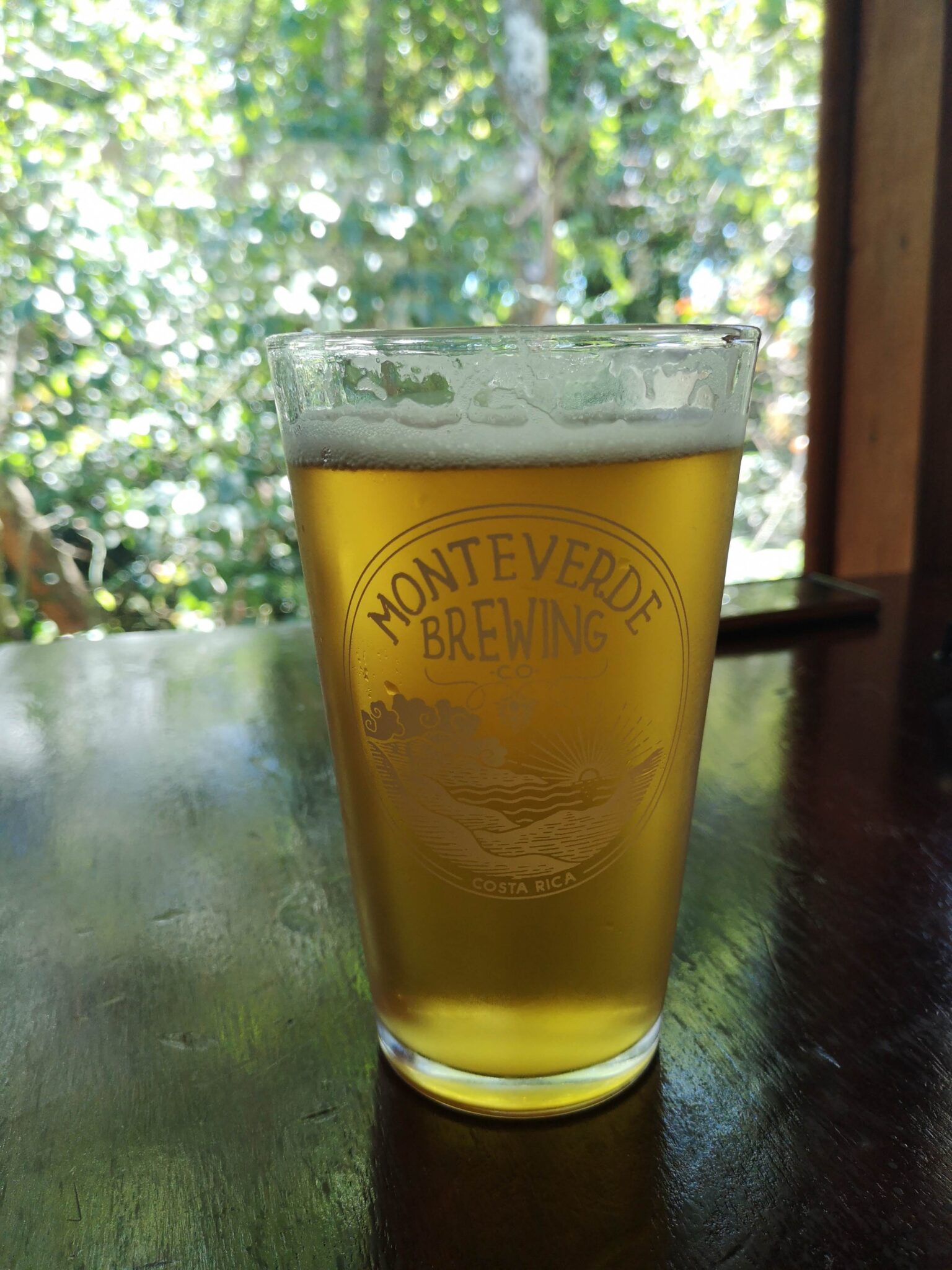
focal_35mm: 27
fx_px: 990
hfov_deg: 51.4
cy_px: 635
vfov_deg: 65.3
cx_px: 476
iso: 100
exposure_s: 1/120
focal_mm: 3.95
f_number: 1.8
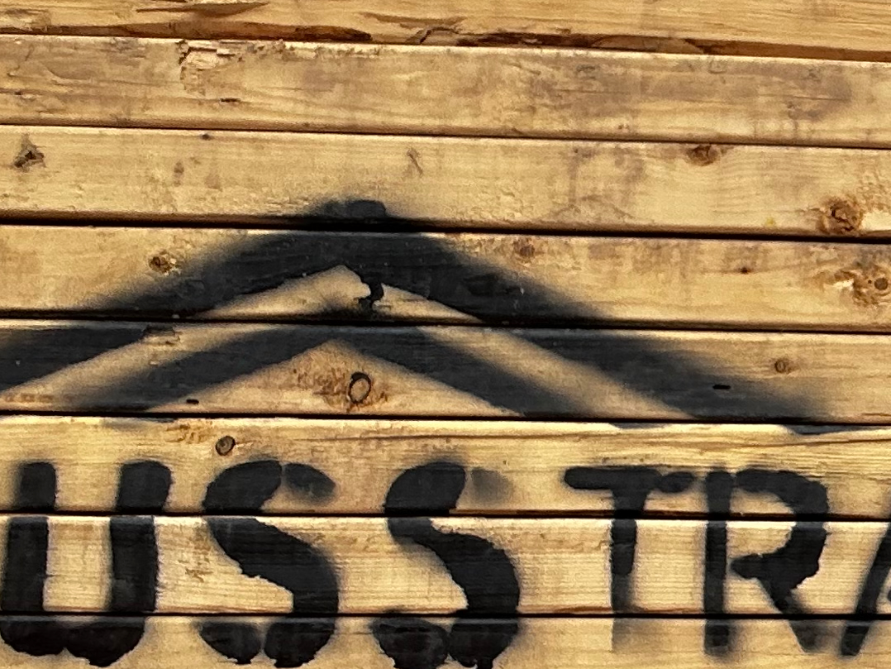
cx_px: 1117
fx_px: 2214
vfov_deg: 17.1
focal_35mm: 86
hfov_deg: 20.9
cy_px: 197
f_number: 1.9
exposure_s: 1/172
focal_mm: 2.69
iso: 32
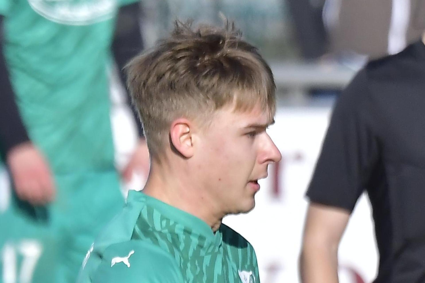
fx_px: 5844
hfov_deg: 4.2
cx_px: 212
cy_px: 142
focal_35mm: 495
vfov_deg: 2.8
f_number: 6.3
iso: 800
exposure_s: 1/6400
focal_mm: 330
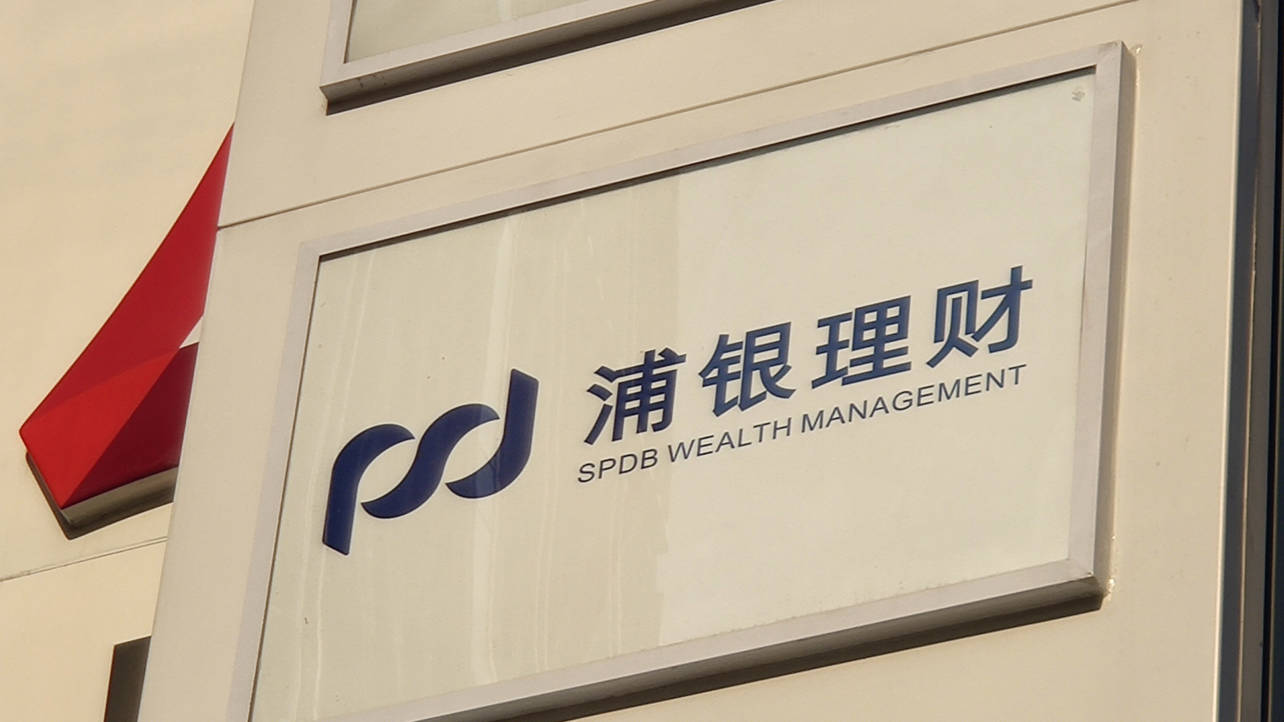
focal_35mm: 183
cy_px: 374
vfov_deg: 6.6
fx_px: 6230
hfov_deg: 11.8
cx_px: 639
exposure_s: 1/1840
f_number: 2.2
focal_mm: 6.22
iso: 100
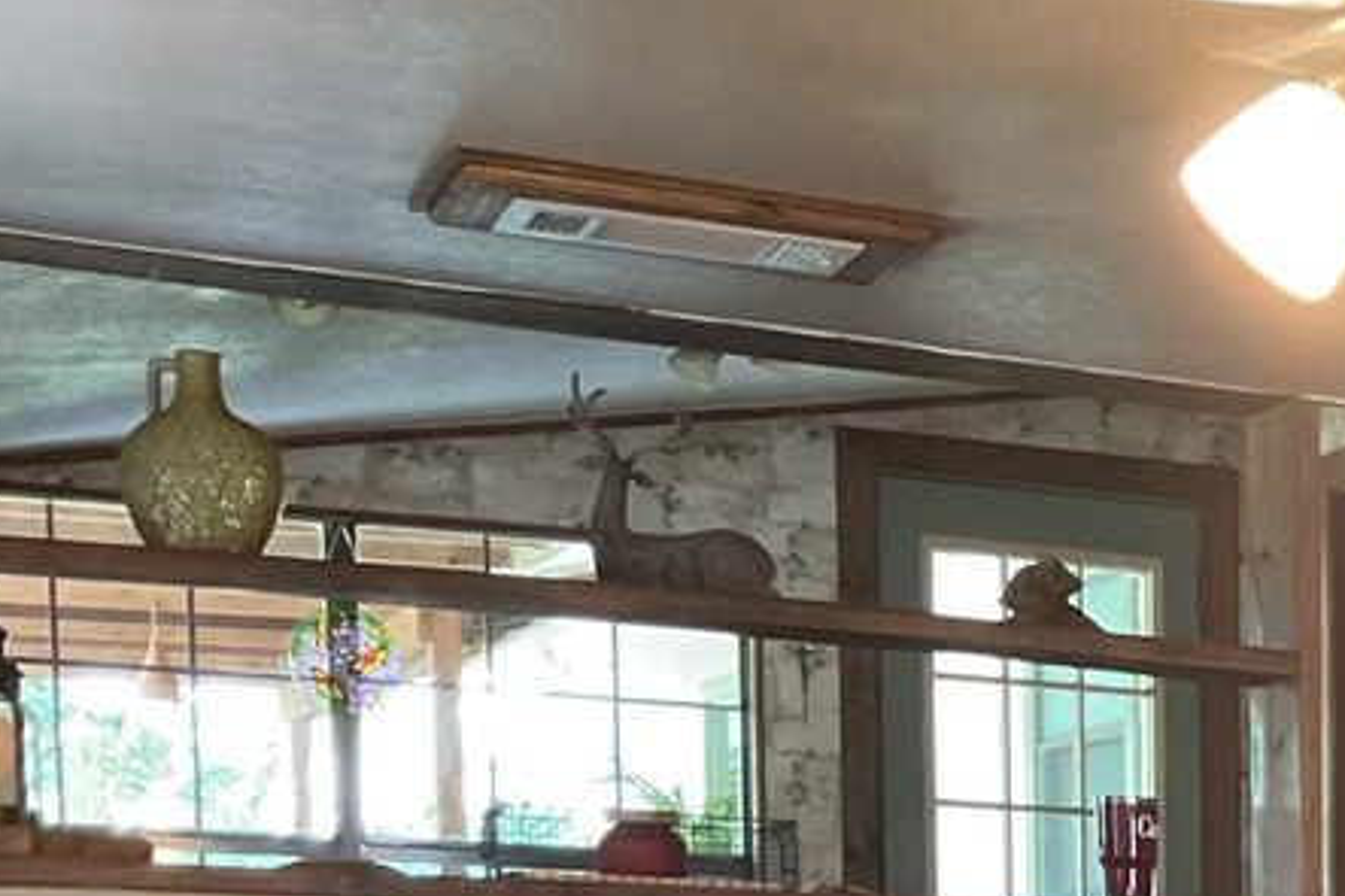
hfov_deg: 18.9
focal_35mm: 98
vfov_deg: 12.7
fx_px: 3660
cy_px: 1634
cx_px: 1870
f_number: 1.8
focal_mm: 3
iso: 250
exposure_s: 1/30
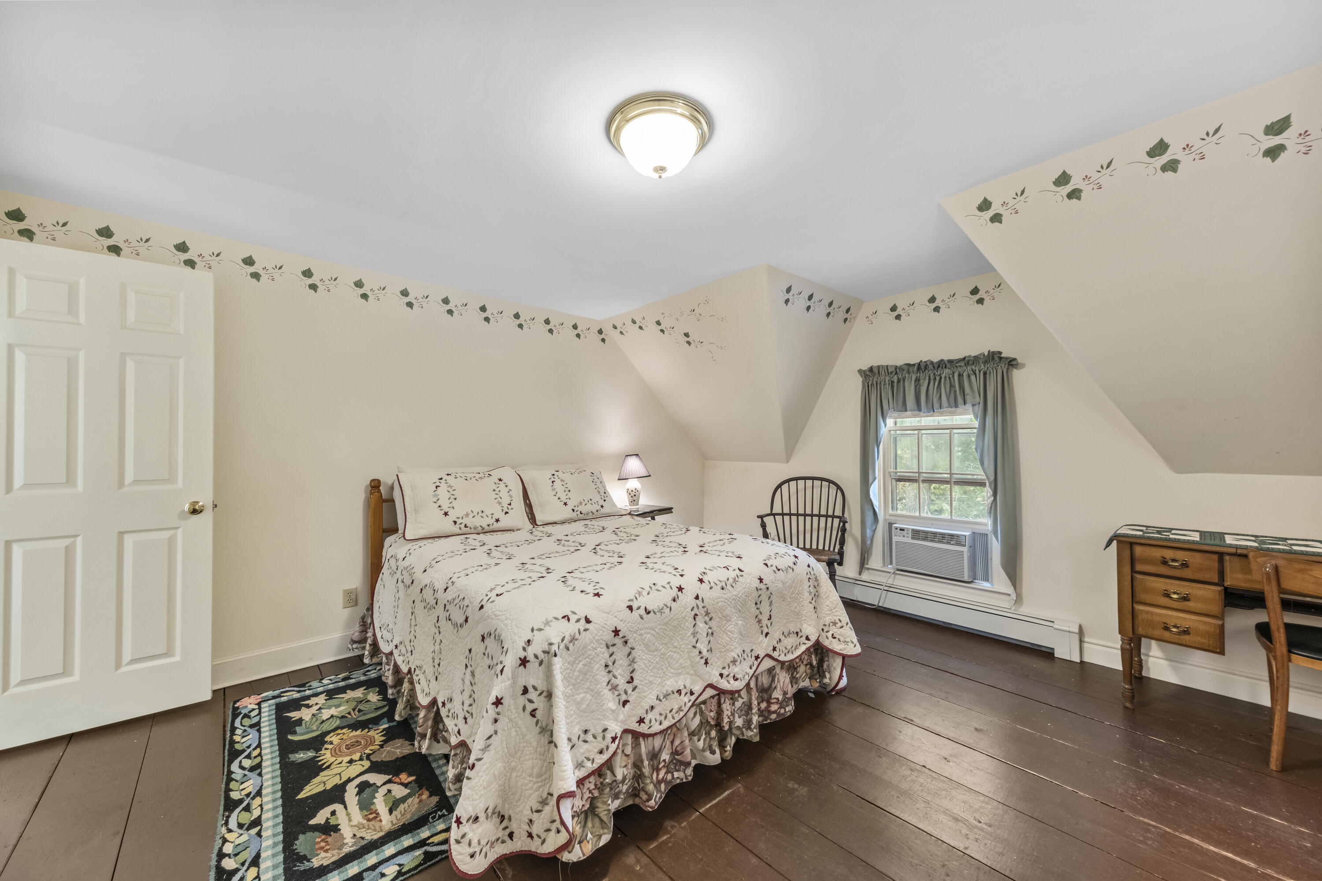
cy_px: 440
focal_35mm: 13
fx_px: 477
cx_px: 661
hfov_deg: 108.3
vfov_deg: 85.4
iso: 500
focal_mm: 8.4
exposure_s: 1/1.67
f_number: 8
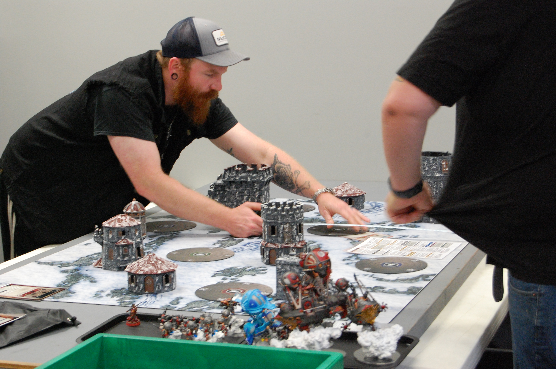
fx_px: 1273
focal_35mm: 82
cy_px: 184
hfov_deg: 24.6
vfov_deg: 16.5
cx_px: 278
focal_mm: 55
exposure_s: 1/25
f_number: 8
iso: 1600
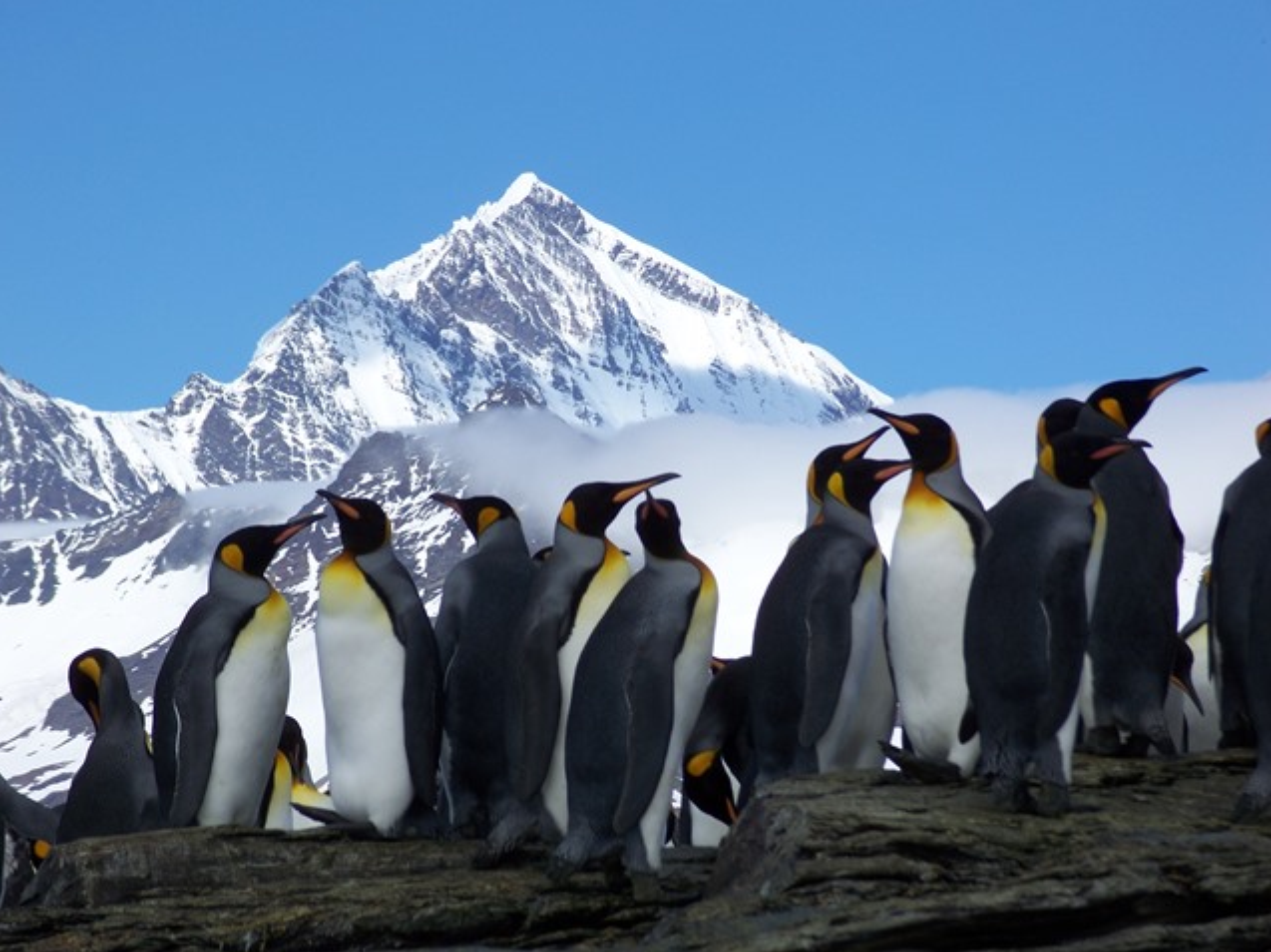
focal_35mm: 186
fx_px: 6826
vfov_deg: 8.0
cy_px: 475
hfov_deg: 10.6
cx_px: 636
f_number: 6.3
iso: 64
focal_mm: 38.8
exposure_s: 1/500
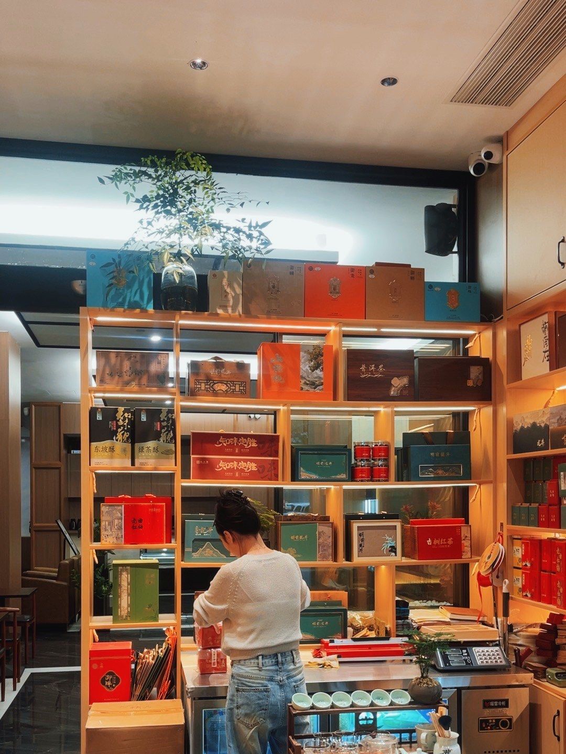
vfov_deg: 32.7
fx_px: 1286
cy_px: 377
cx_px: 283
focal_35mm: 59
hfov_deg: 24.8
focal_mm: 5.1
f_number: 1.6
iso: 80
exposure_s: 1/40
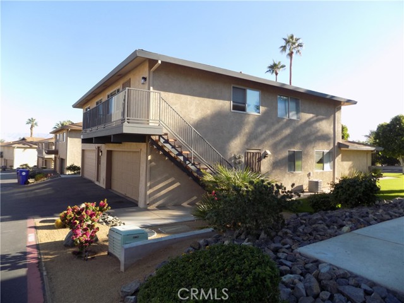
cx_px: 202
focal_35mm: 23
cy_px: 152
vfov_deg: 58.9
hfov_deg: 73.9
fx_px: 268
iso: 80
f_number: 3.1
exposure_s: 1/320
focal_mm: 4
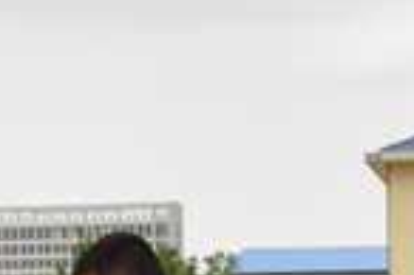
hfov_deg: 10.8
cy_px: 481
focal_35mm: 190
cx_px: 292
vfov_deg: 7.0
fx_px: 2183
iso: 100
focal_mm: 18
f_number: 6.3
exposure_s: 1/250
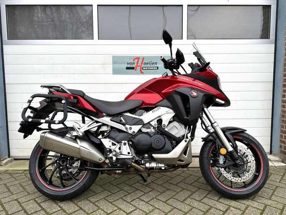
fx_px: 198
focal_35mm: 24
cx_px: 143
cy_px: 108
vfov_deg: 56.8
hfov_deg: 71.6
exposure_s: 1/458
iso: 80
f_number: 1.78
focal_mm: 6.86
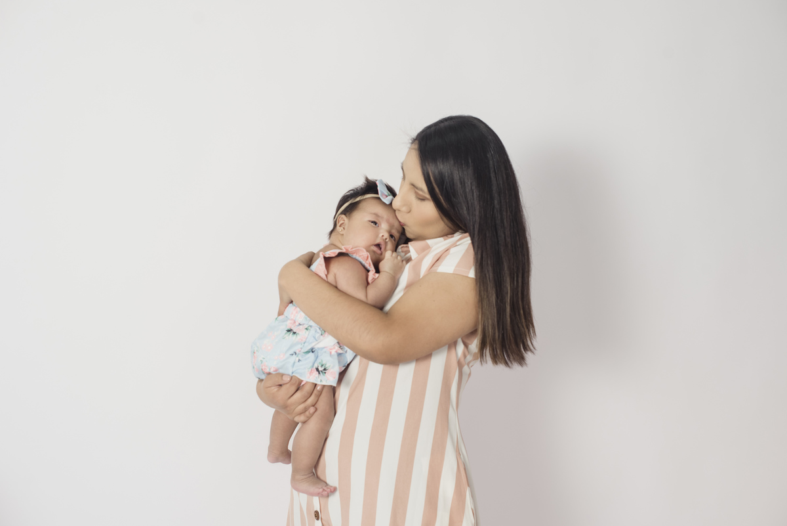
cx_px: 394
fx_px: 1093
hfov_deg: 39.6
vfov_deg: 27.0
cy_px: 263
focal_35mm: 50
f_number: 5
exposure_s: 1/200
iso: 500
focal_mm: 50
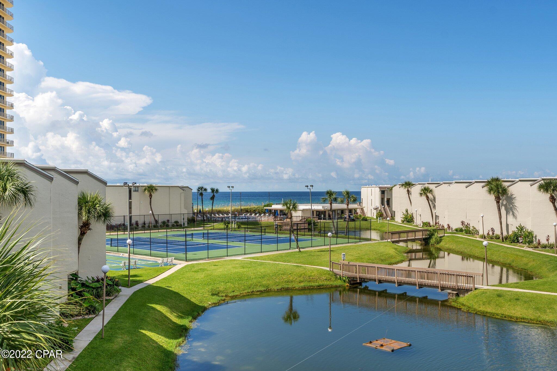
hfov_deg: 53.1
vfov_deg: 36.9
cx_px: 278
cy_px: 186
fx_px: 557
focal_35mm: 36
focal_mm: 24
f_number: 9
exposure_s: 1/250
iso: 100
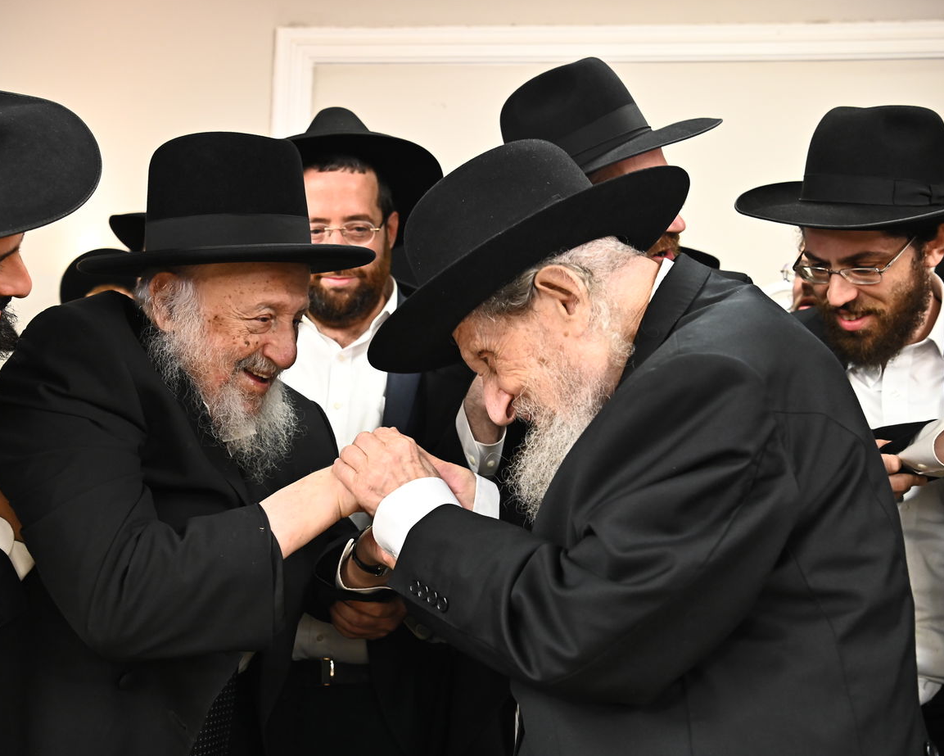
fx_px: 1146
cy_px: 376
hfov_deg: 44.8
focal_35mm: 41
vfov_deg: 36.5
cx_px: 445
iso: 3200
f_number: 4.5
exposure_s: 1/200
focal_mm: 36
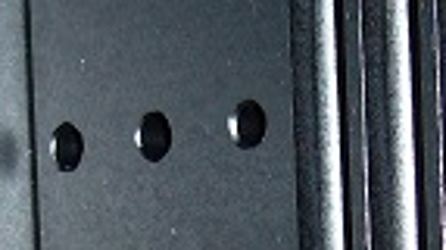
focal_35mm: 171
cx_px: 253
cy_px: 400
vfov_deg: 6.9
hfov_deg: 12.6
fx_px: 2020
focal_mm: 5.8
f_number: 2.8
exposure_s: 1/30
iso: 80
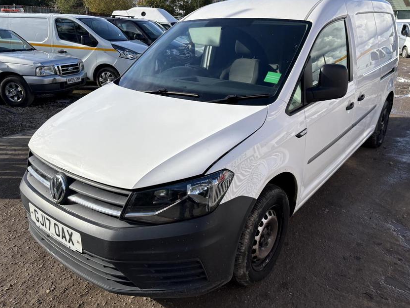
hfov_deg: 63.4
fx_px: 332
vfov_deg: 49.7
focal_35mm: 28
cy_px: 146
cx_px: 206
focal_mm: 5.96
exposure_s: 1/2639
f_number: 1.6
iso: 50
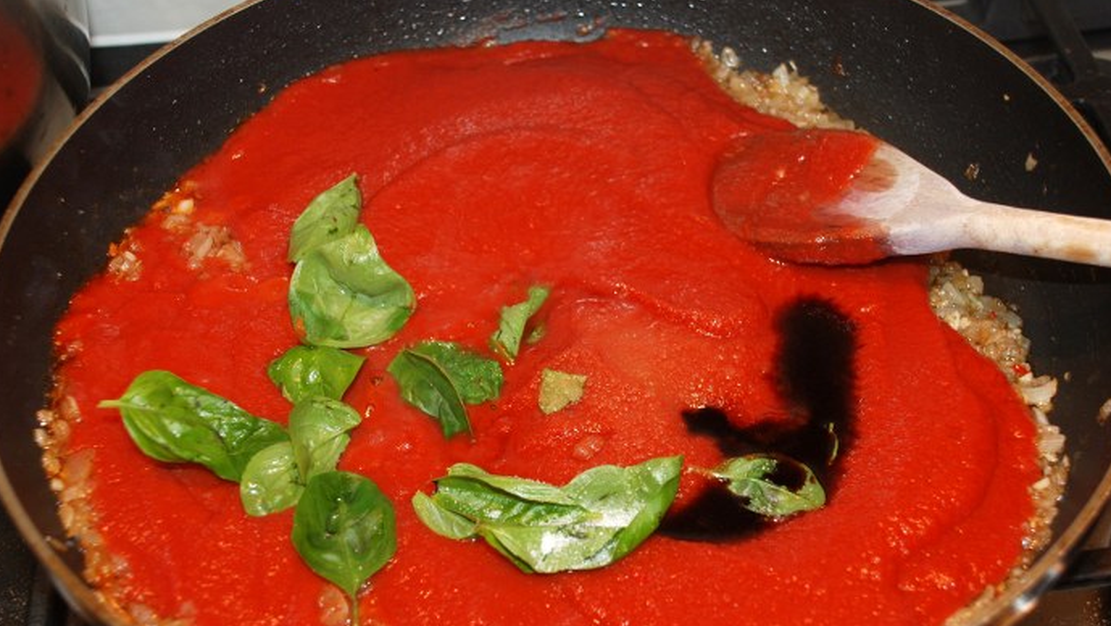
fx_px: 1668
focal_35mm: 57
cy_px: 390
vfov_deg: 21.2
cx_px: 584
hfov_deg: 36.8
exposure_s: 1/60
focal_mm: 31
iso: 200
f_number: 4.2
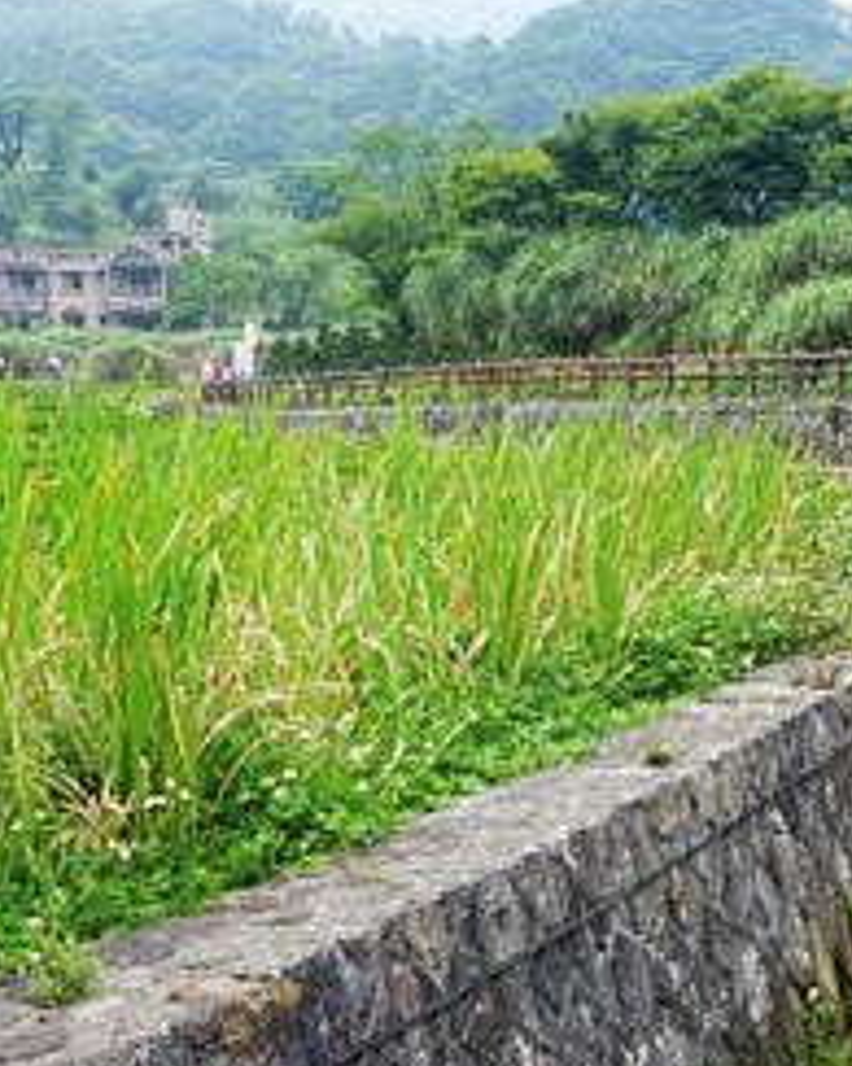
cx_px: 996
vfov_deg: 31.5
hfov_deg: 23.4
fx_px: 1892
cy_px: 570
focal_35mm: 60
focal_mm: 8.8
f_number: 4
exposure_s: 1/250
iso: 125
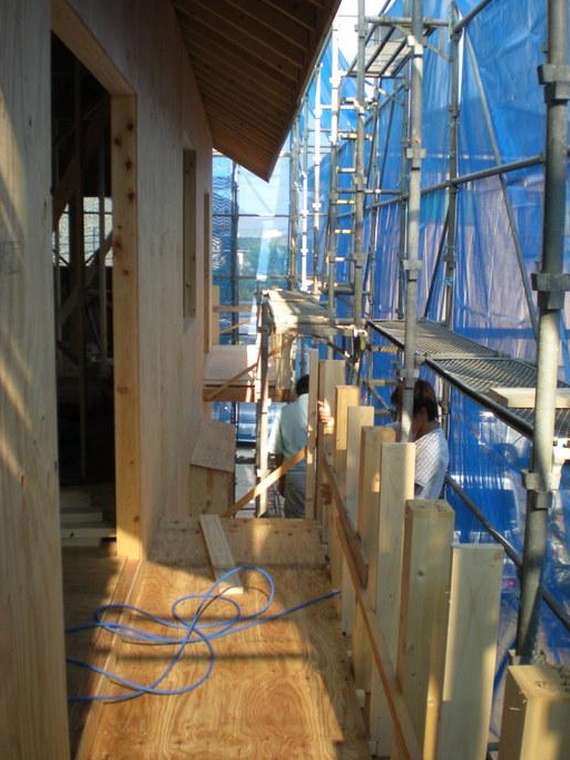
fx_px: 856
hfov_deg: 36.8
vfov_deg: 47.8
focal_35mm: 39
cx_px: 282
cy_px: 384
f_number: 3.1
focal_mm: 6.3
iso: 64
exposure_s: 1/190
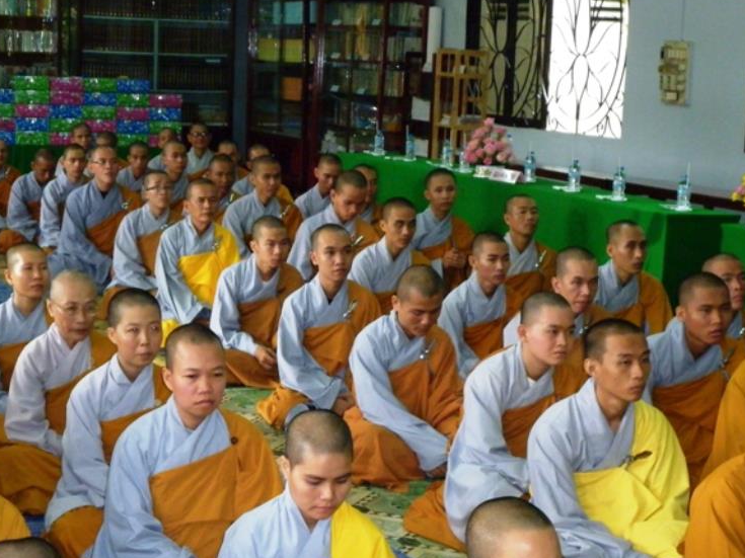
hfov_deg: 25.0
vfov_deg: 18.8
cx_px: 328
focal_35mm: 78
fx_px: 1678
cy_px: 376
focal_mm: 10
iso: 400
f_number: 4.1
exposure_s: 1/60
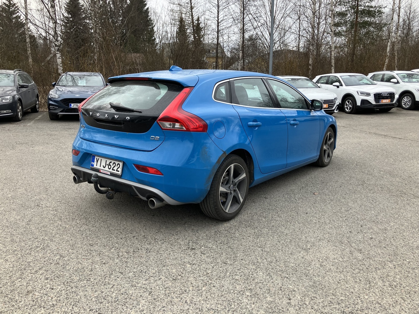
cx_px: 210
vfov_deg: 49.7
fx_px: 339
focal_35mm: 28
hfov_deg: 63.4
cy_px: 157
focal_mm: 3.99
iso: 32
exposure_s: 1/292
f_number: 1.8
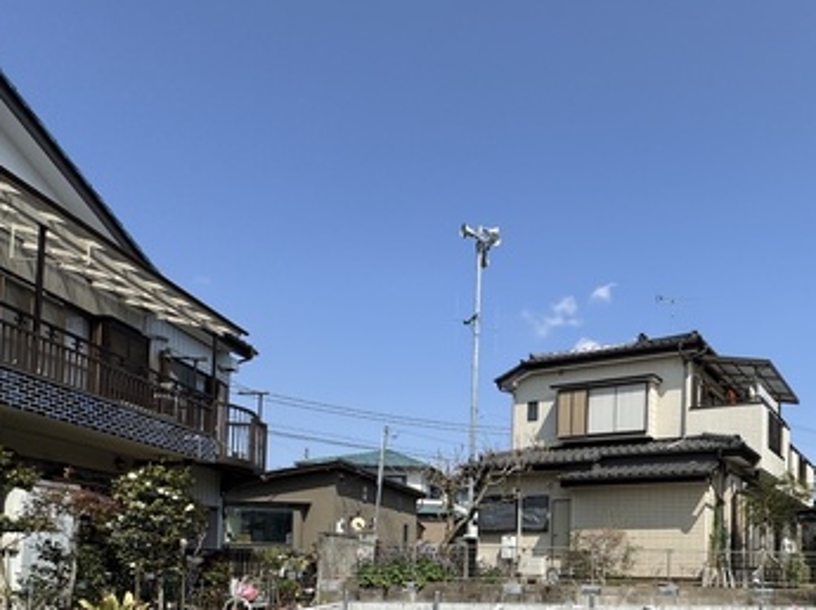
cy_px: 541
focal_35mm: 26
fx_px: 612
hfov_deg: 62.0
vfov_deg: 47.9
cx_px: 648
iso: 50
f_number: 2.2
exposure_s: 1/2584
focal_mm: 2.22
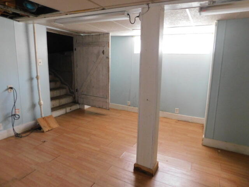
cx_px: 124
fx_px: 165
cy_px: 94
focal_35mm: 23
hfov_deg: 73.9
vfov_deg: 58.9
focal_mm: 4
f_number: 3
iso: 400
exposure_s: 1/20
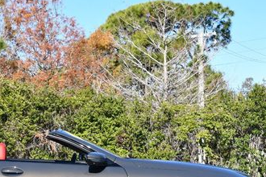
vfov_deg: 10.4
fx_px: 975
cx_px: 48
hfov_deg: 15.4
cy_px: 130
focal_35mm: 132
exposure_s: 1/250
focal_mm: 34
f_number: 8
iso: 125
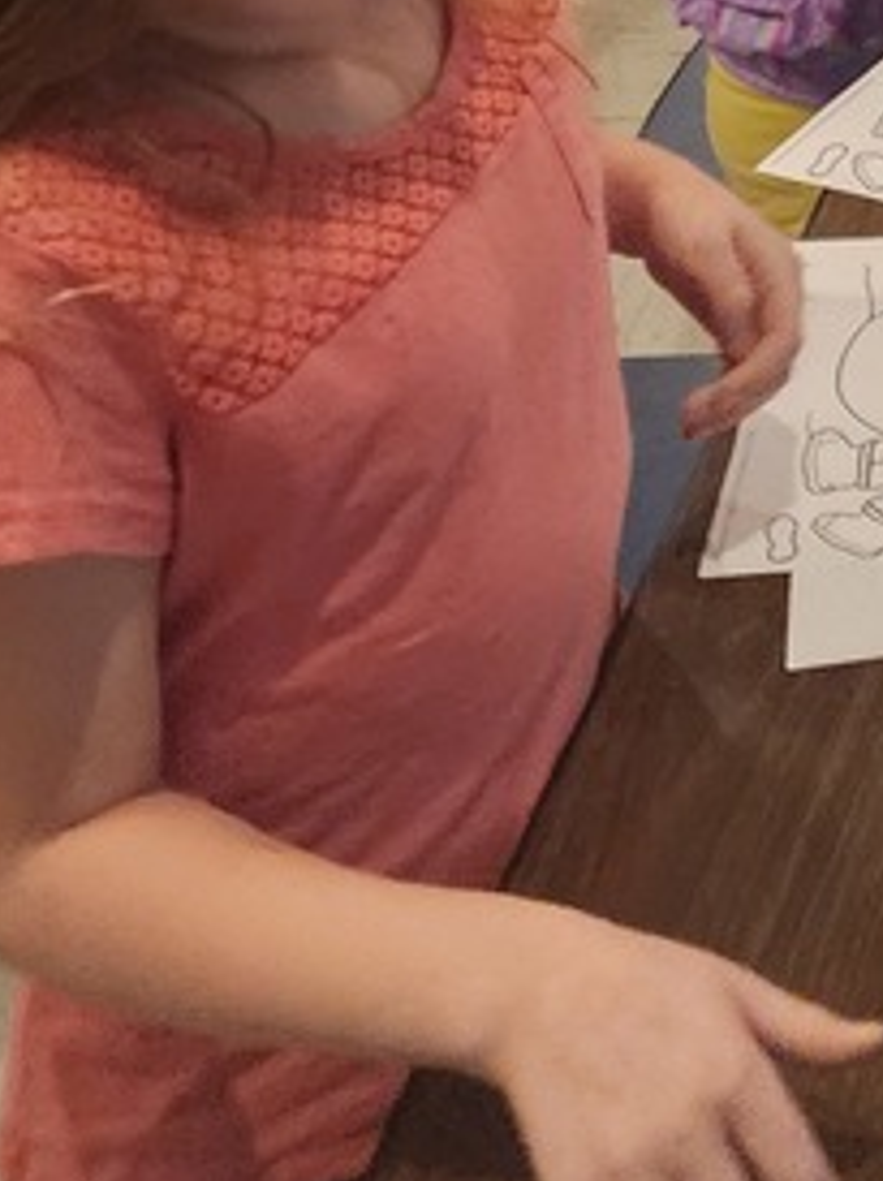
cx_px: 1516
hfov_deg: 15.2
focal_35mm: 86
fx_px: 2930
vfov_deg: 19.7
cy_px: -595
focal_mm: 6.4
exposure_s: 1/120
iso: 800
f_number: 1.8
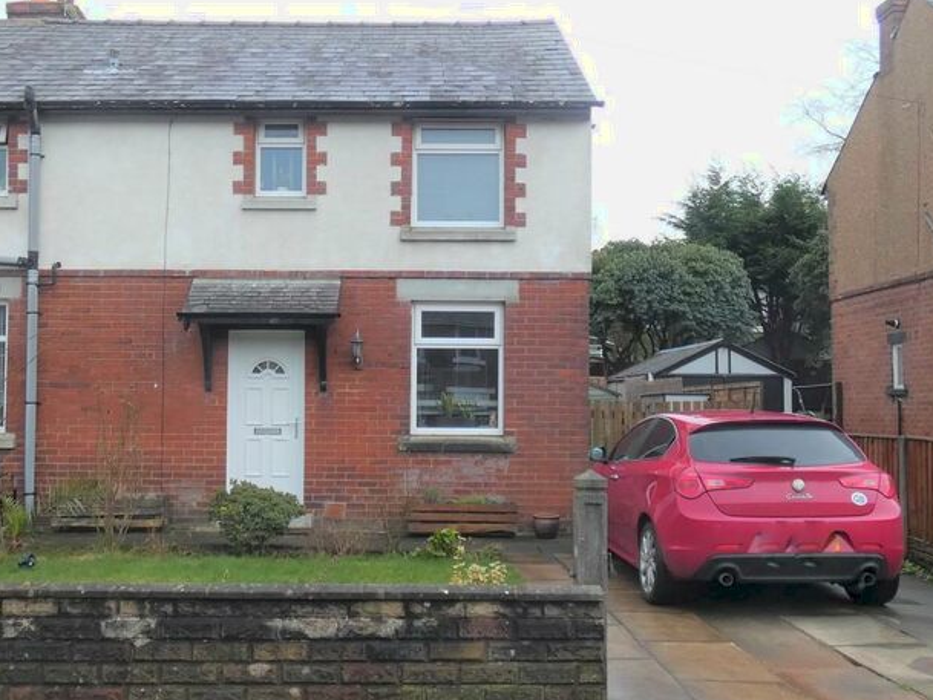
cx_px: 458
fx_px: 620
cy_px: 342
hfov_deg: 73.9
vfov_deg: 58.9
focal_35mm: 23
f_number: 2.8
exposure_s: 1/125
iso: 80
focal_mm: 3.6
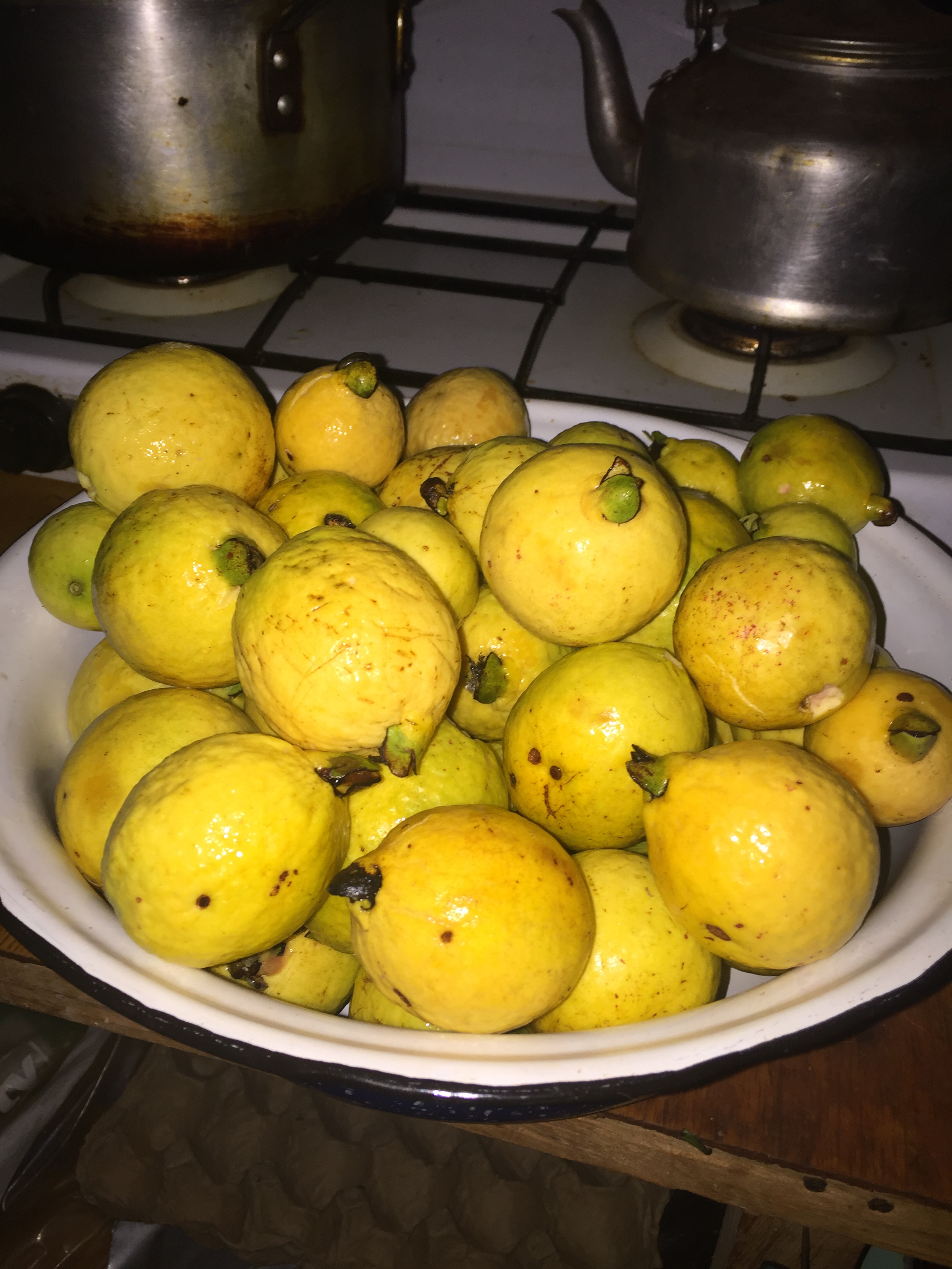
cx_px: 476
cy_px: 634
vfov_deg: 61.7
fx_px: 1063
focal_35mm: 29
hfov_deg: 48.2
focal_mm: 4.15
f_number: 2.2
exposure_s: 1/53
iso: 32
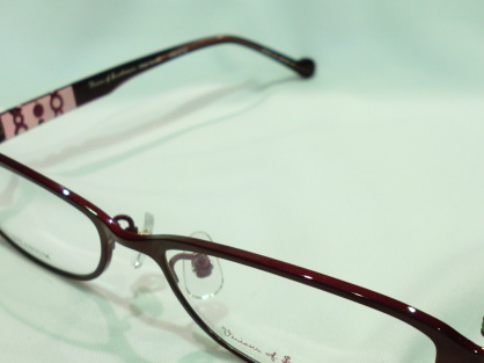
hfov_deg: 38.8
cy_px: 217
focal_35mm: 49
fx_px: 685
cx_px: 281
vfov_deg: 29.6
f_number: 3.5
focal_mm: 5.8
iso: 80
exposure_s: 1/60
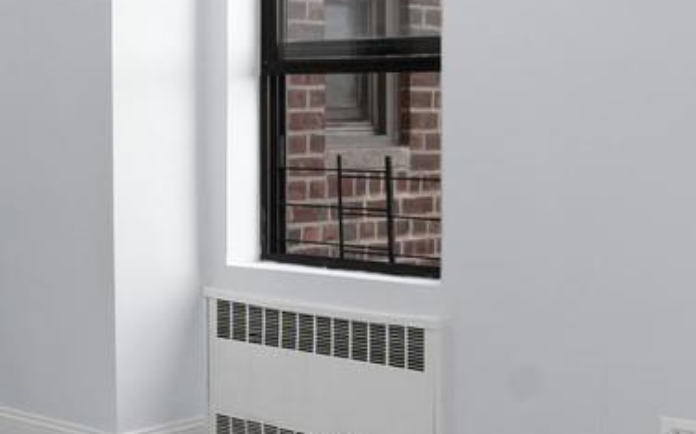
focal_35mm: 78
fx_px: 1479
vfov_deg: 16.7
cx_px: 223
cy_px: 140
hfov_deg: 26.3
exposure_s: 1/1.67
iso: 160
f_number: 10
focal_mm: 14
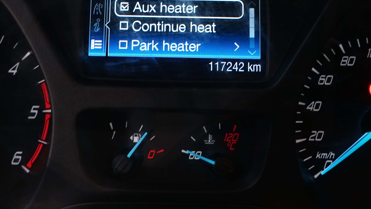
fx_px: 512
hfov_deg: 39.8
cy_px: 23
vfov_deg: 22.5
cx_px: 172
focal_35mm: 52
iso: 800
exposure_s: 1/15
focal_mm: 29
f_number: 6.3
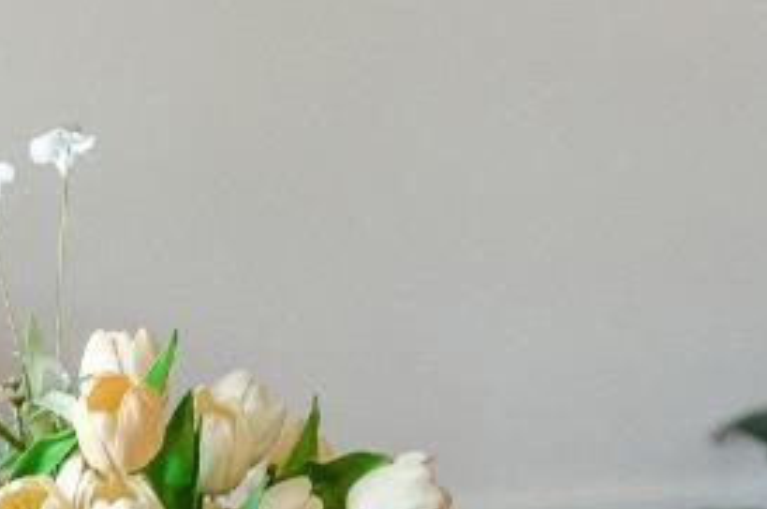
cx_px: 163
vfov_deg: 5.0
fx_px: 5849
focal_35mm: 275
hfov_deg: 7.5
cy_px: 674
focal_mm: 50
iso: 800
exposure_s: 1/60
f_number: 2.5
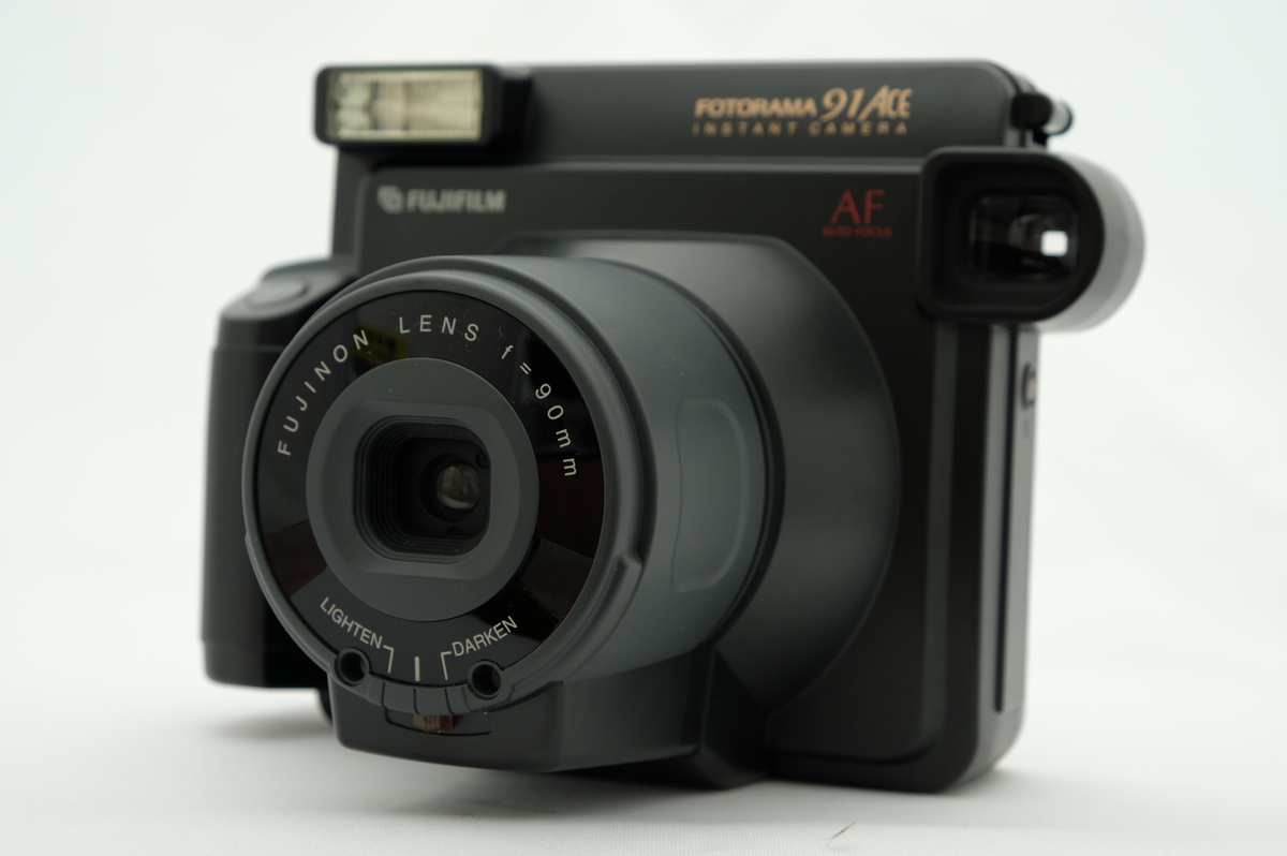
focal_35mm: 64
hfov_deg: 31.4
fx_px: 2286
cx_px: 644
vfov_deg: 21.2
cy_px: 428
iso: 200
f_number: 8
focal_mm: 42.5
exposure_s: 1/125
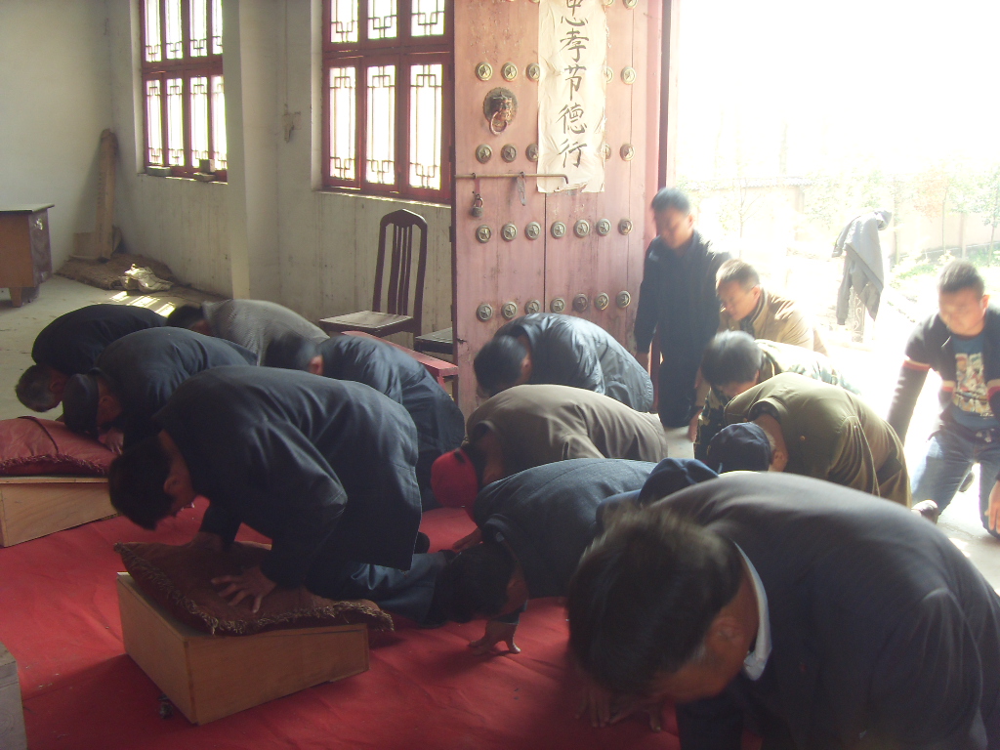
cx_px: 500
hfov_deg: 47.9
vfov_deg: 36.8
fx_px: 1127
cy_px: 375
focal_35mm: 39
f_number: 3.5
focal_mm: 6.6
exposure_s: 1/45
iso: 100
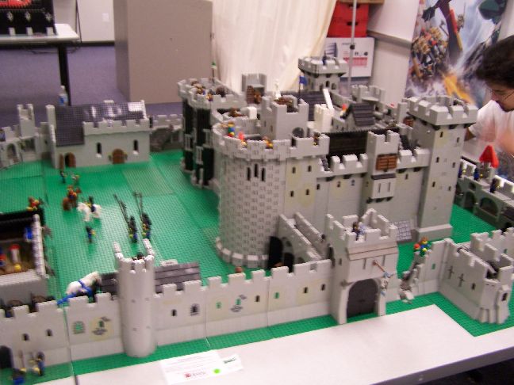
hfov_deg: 49.0
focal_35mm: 38
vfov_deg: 37.7
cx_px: 257
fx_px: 564
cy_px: 192
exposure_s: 1/8
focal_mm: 6.3
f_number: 2.8
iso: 140
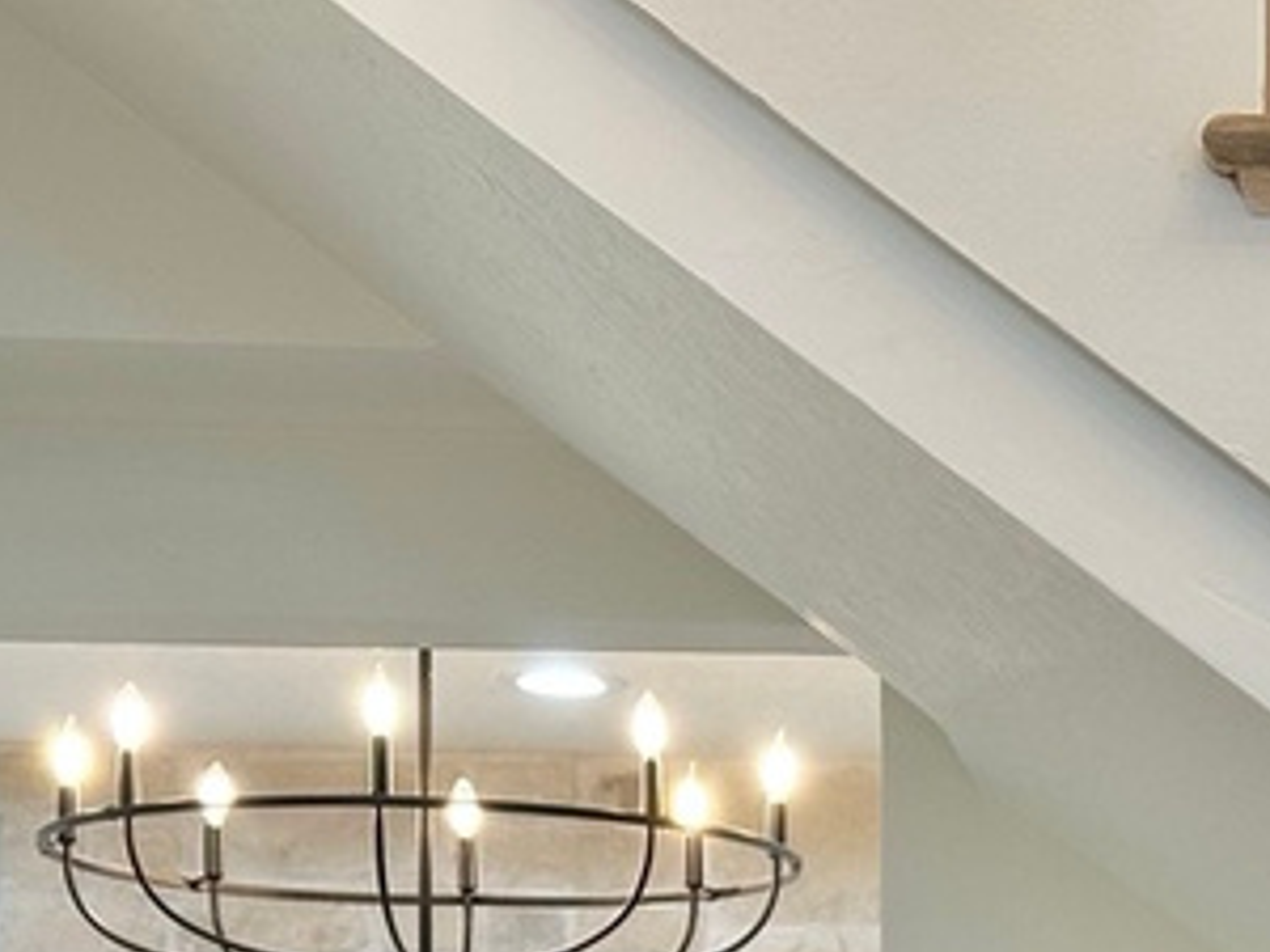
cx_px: 1638
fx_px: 6017
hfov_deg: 11.7
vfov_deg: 8.7
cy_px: 1616
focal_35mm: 164
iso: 50
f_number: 1.78
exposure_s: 1/60
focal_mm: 6.86
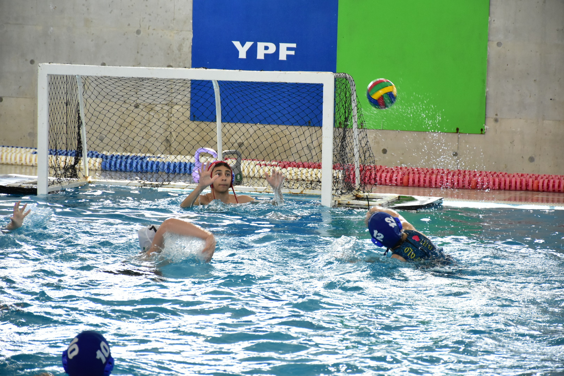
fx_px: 2632
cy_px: 188
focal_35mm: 168
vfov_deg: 8.2
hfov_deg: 12.2
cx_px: 282
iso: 2000
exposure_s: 1/250
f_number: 5.6
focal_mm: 112
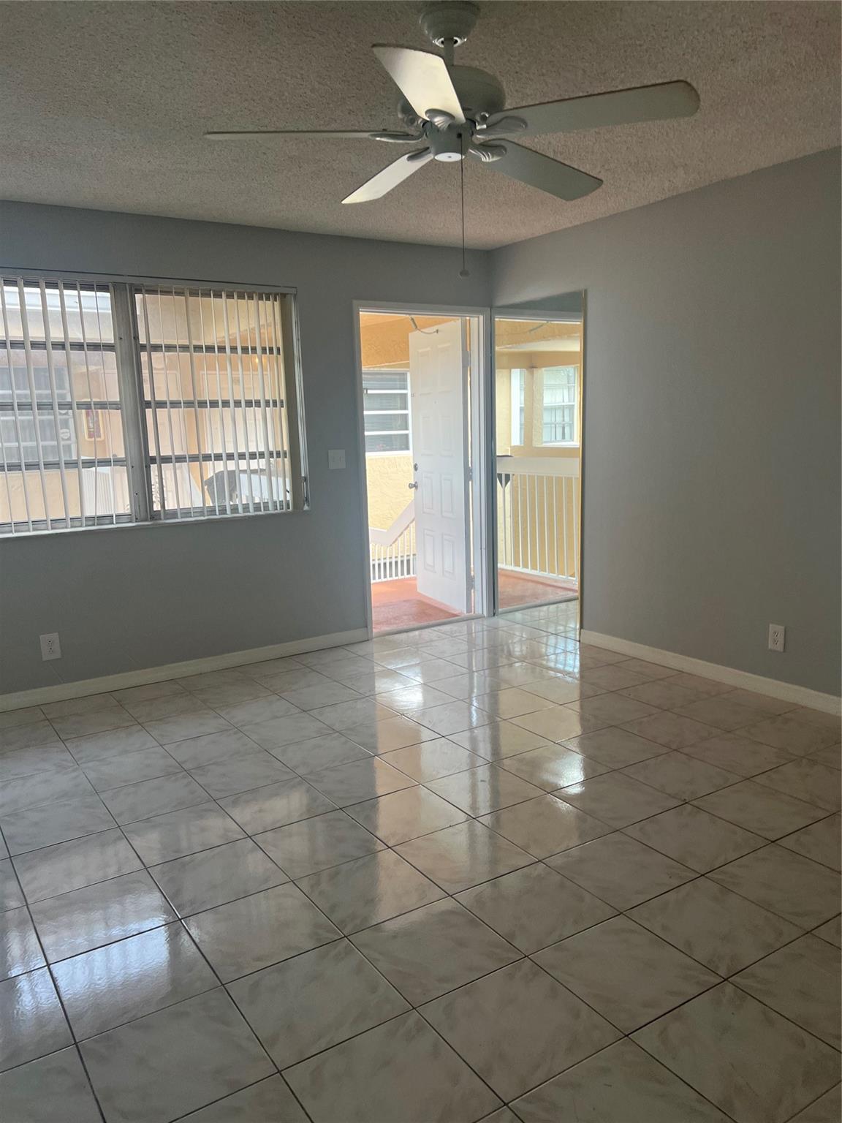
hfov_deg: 53.1
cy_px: 562
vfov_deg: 67.3
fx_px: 843
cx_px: 421
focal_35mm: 26
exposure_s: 1/121
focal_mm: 5.7
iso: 80
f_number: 1.5
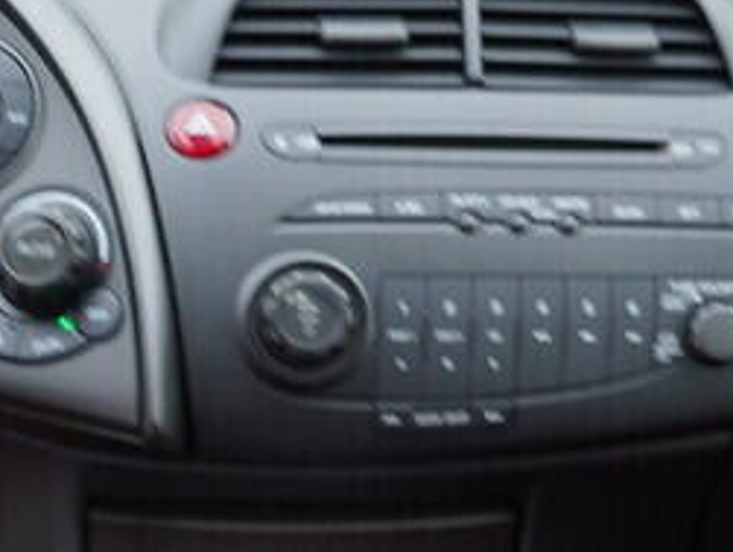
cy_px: 396
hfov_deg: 13.9
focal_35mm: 141
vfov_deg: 10.5
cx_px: 158
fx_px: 2990
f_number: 2.8
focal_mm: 24
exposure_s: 1/40
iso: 125
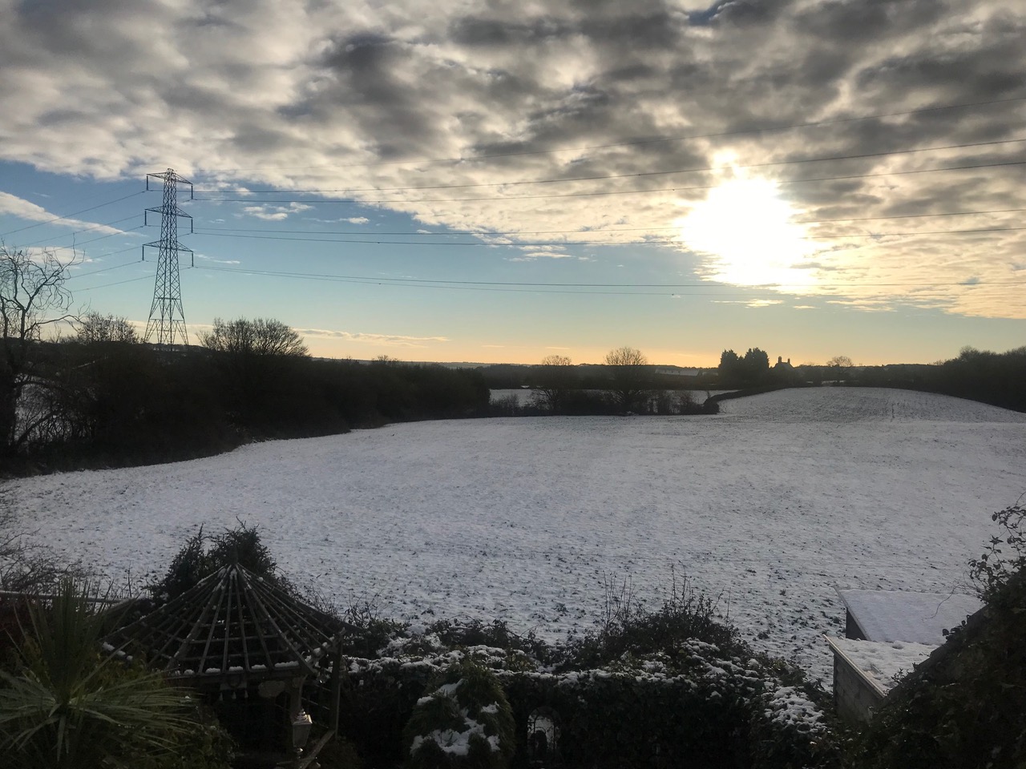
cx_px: 513
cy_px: 384
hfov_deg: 63.4
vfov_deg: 49.7
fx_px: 830
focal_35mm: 28
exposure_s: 1/6849
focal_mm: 3.99
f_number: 1.8
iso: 20
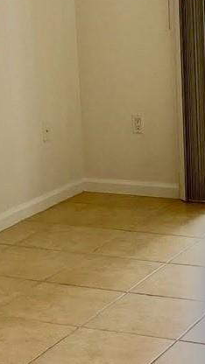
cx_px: 187
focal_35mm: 109
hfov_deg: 11.0
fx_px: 1053
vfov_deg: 19.4
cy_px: 64
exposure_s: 1/120
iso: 40
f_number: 1.8
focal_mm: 4.25
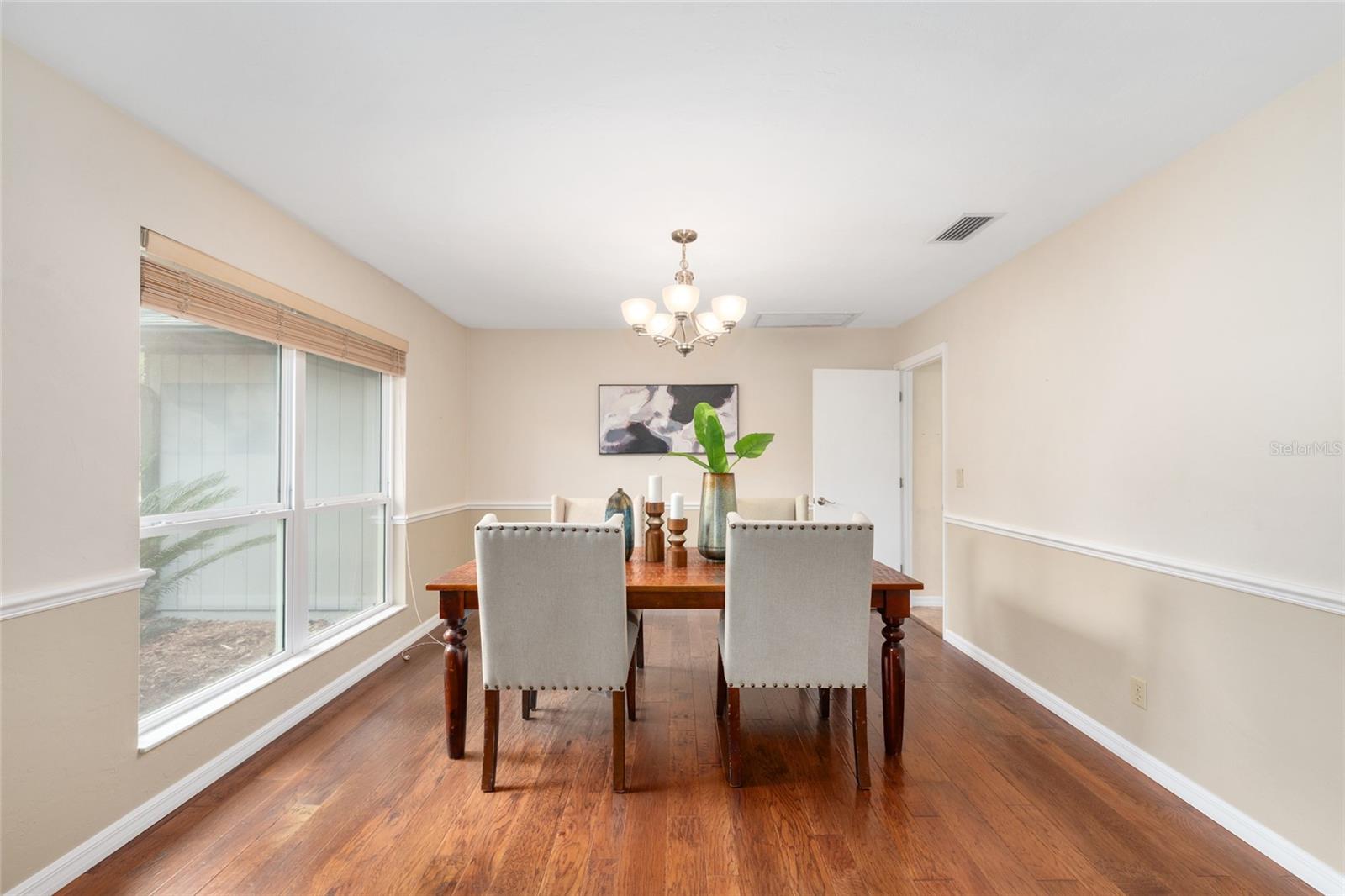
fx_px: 523
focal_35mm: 14
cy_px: 448
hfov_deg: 104.3
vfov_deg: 81.2
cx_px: 672
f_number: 7.1
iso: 400
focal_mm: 14
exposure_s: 1/3
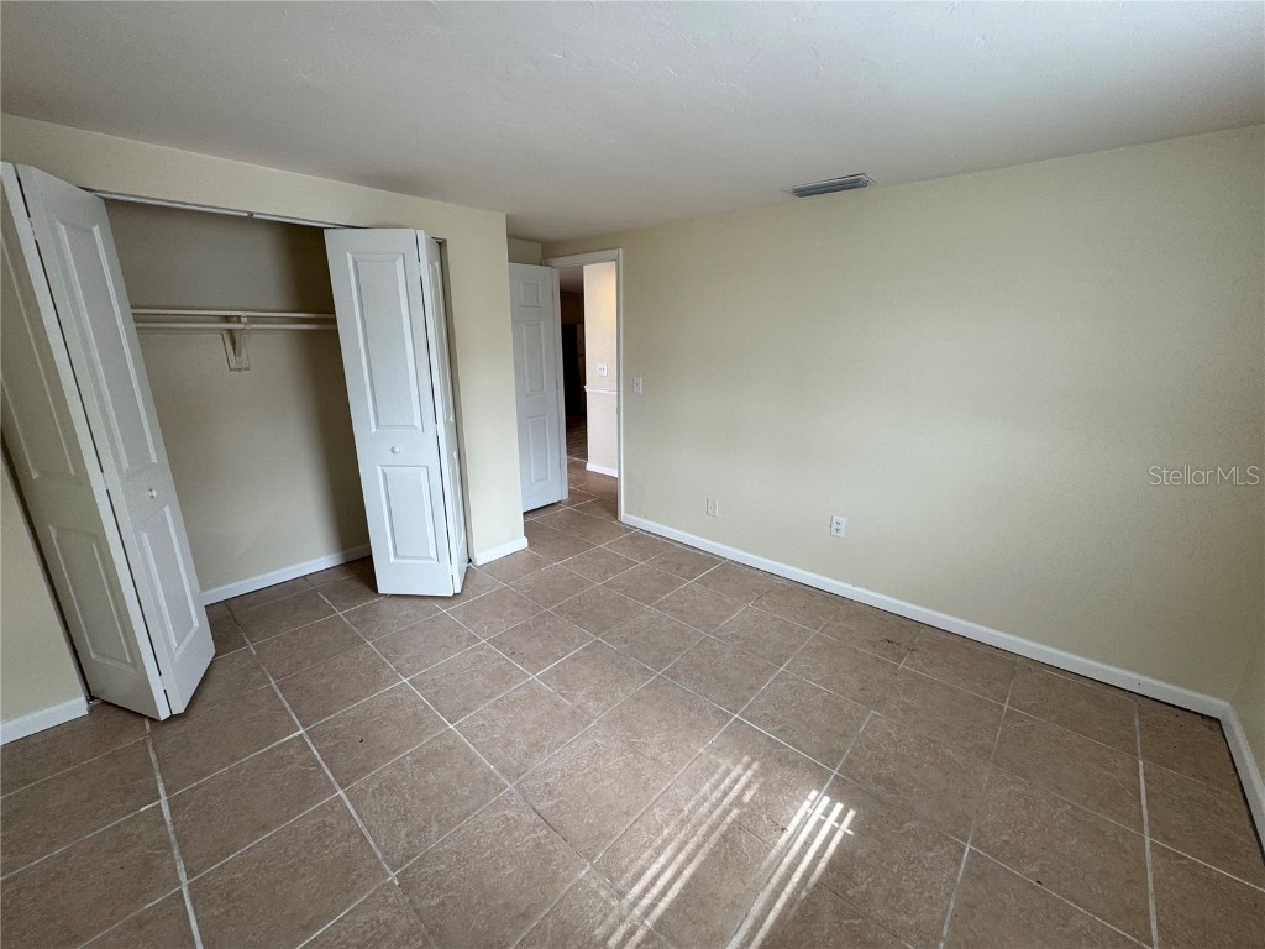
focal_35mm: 14
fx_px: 512
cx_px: 632
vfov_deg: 85.7
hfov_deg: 102.1
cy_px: 474
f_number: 2.2
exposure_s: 1/120
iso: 80
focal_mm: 2.22
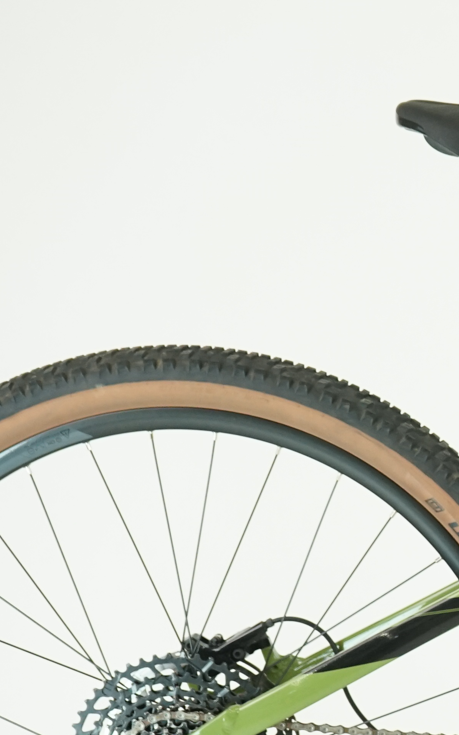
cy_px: 493
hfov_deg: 7.7
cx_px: 889
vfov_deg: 12.8
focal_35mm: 163
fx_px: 3262
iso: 1600
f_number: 5.6
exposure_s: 1/200
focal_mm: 51
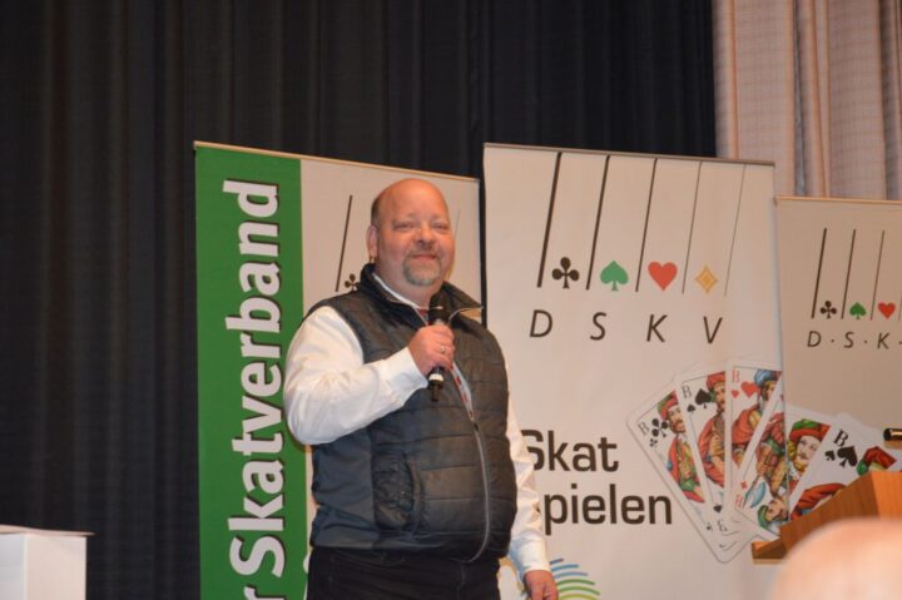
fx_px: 2629
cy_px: 300
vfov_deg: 13.0
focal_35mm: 105
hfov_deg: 19.5
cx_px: 451
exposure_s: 1/60
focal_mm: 70
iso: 1250
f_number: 4.5
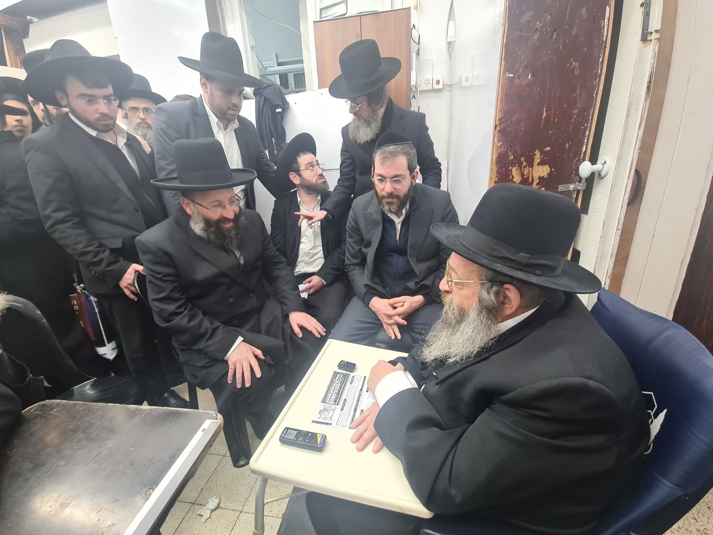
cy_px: 268
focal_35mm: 13
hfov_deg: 106.2
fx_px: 268
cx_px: 356
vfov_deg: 89.9
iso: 80
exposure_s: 1/50
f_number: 2.2
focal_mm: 2.22
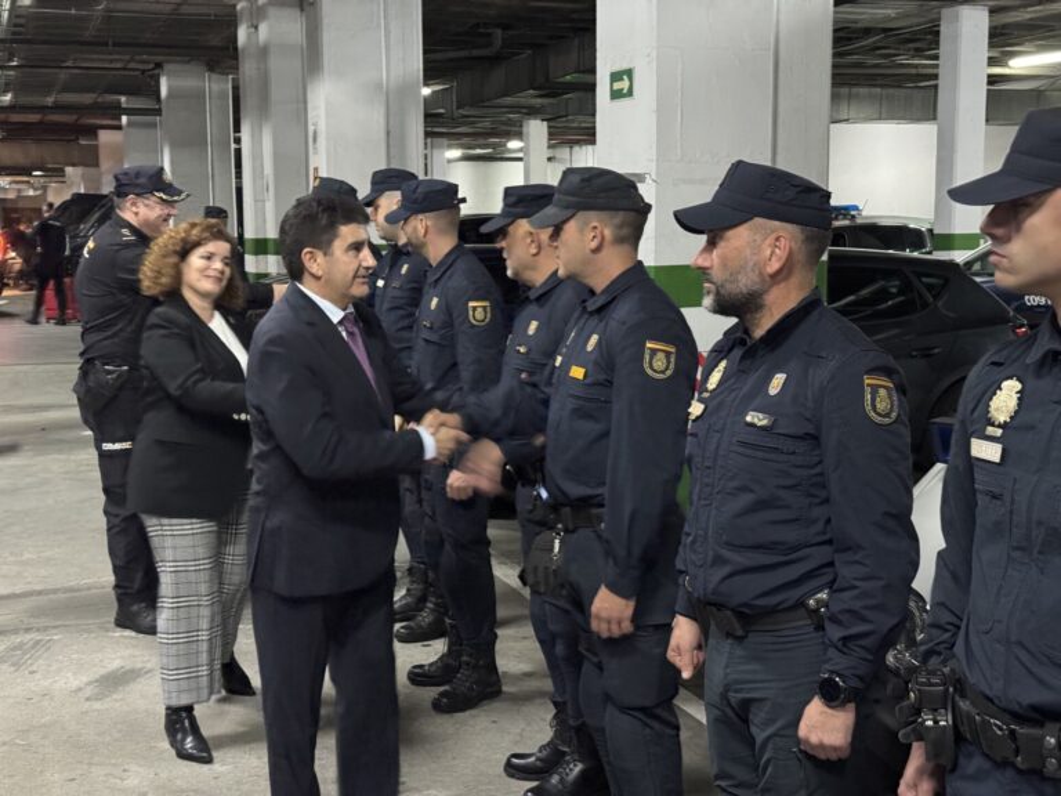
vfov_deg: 30.3
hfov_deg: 39.7
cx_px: 530
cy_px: 398
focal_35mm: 48
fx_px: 1471
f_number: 1.78
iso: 640
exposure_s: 1/25
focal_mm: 6.76
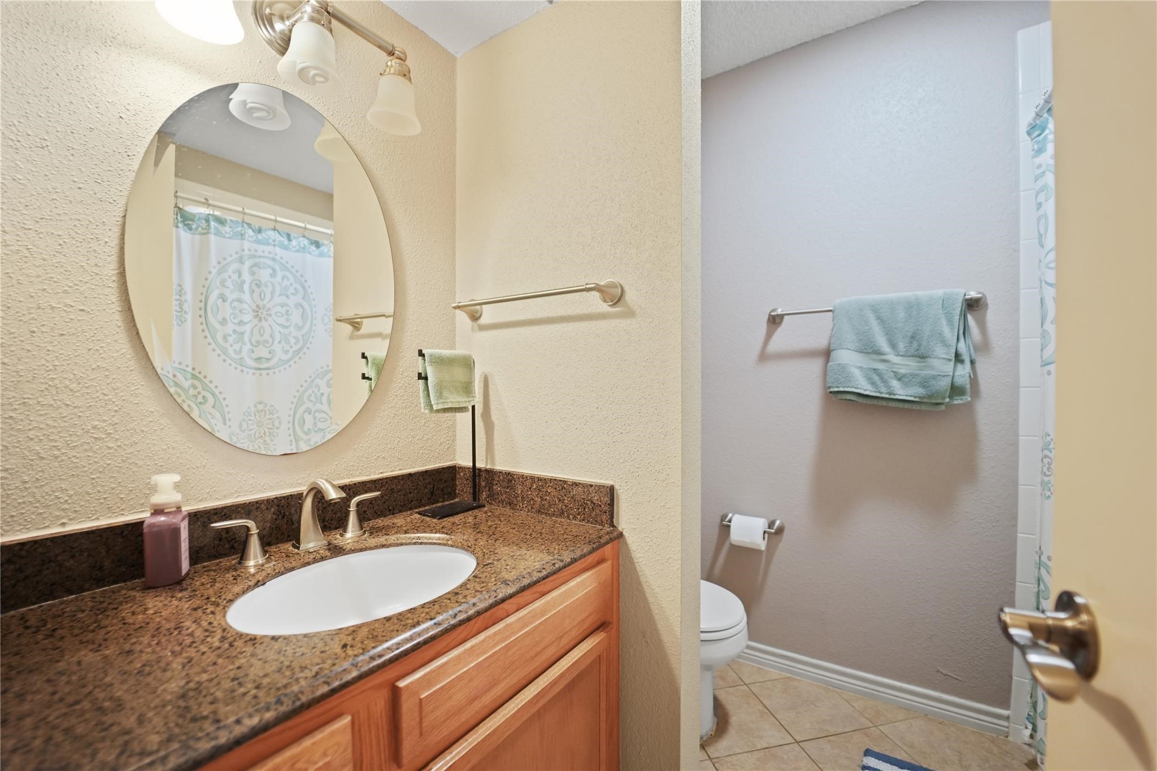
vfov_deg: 81.2
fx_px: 450
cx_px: 578
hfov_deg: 104.3
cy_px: 386
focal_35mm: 14
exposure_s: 1/25
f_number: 2.8
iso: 1250
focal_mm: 14
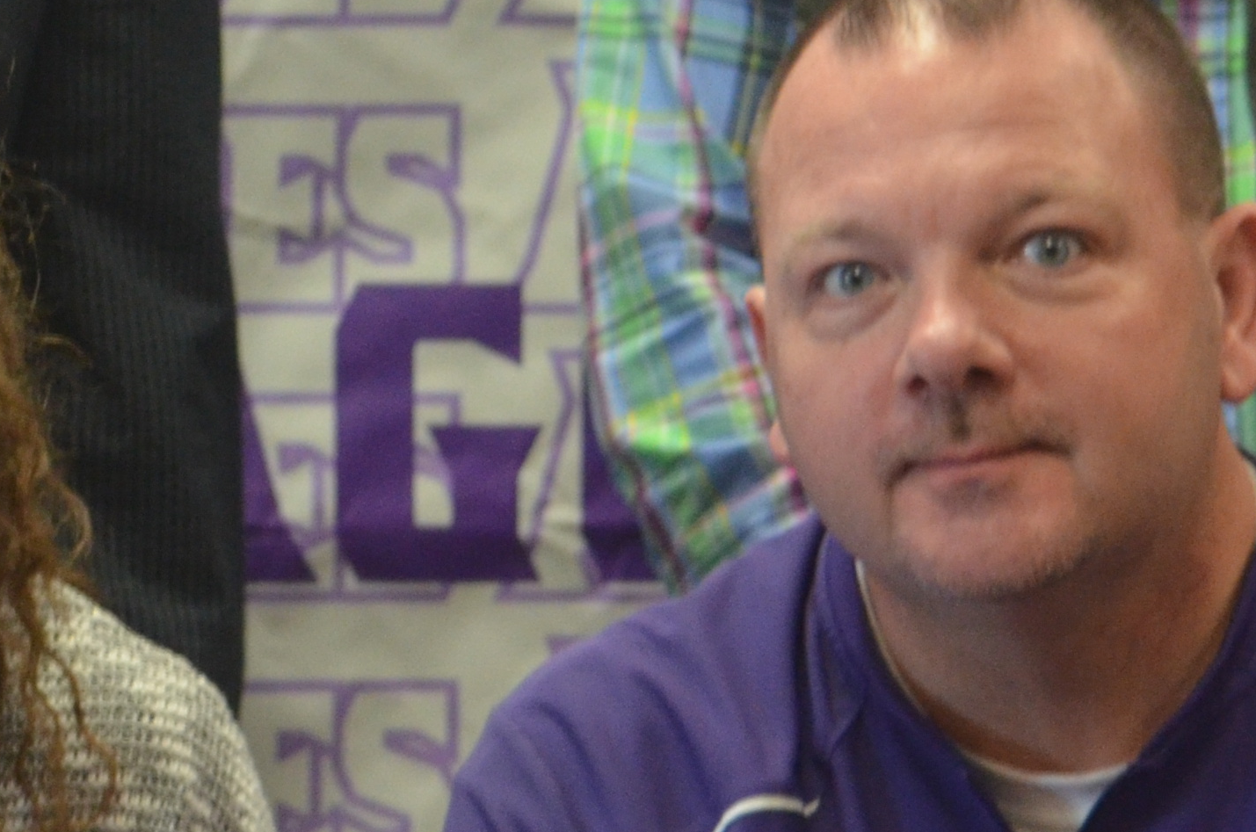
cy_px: 227
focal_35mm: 300
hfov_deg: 6.8
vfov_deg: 4.6
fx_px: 10447
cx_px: -379
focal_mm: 58
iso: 1600
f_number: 4.5
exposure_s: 1/30
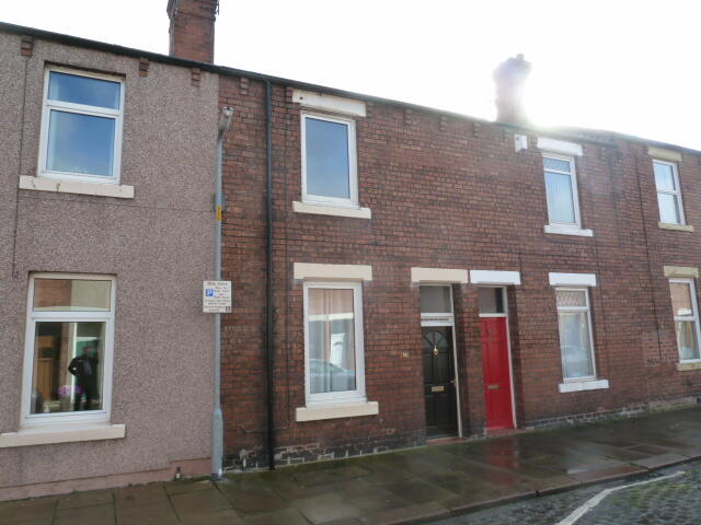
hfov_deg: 69.4
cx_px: 350
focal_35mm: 25
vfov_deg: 54.9
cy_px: 262
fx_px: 506
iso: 125
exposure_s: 1/160
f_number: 4
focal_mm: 4.1
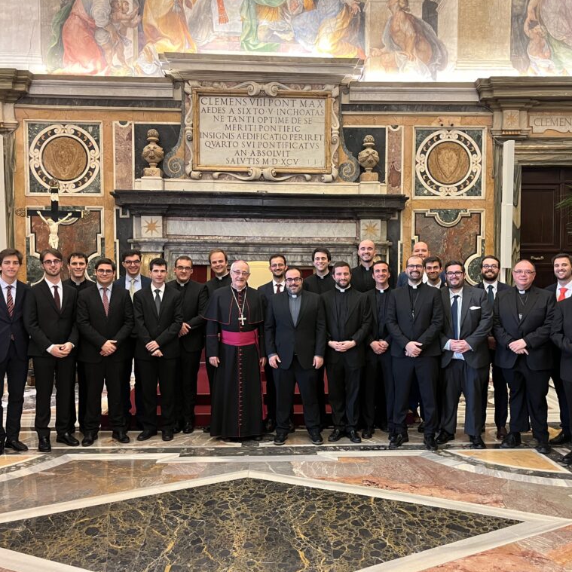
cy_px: 284
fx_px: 580
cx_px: 301
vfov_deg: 52.5
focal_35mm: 31
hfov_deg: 52.5
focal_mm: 5.1
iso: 400
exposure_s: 1/33
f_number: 1.6
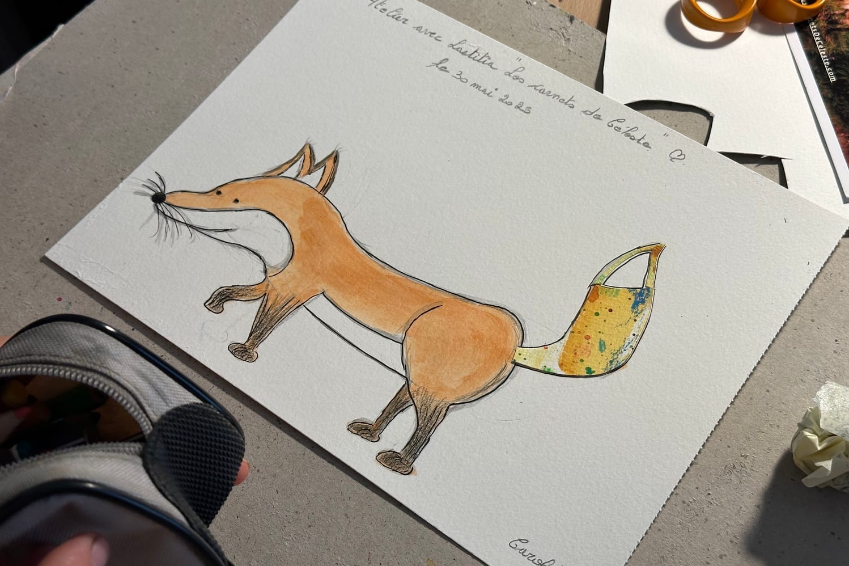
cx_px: 424
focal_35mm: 50
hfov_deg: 39.6
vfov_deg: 27.0
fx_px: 1179
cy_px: 278
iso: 50
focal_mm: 6.86
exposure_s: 1/100
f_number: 1.78
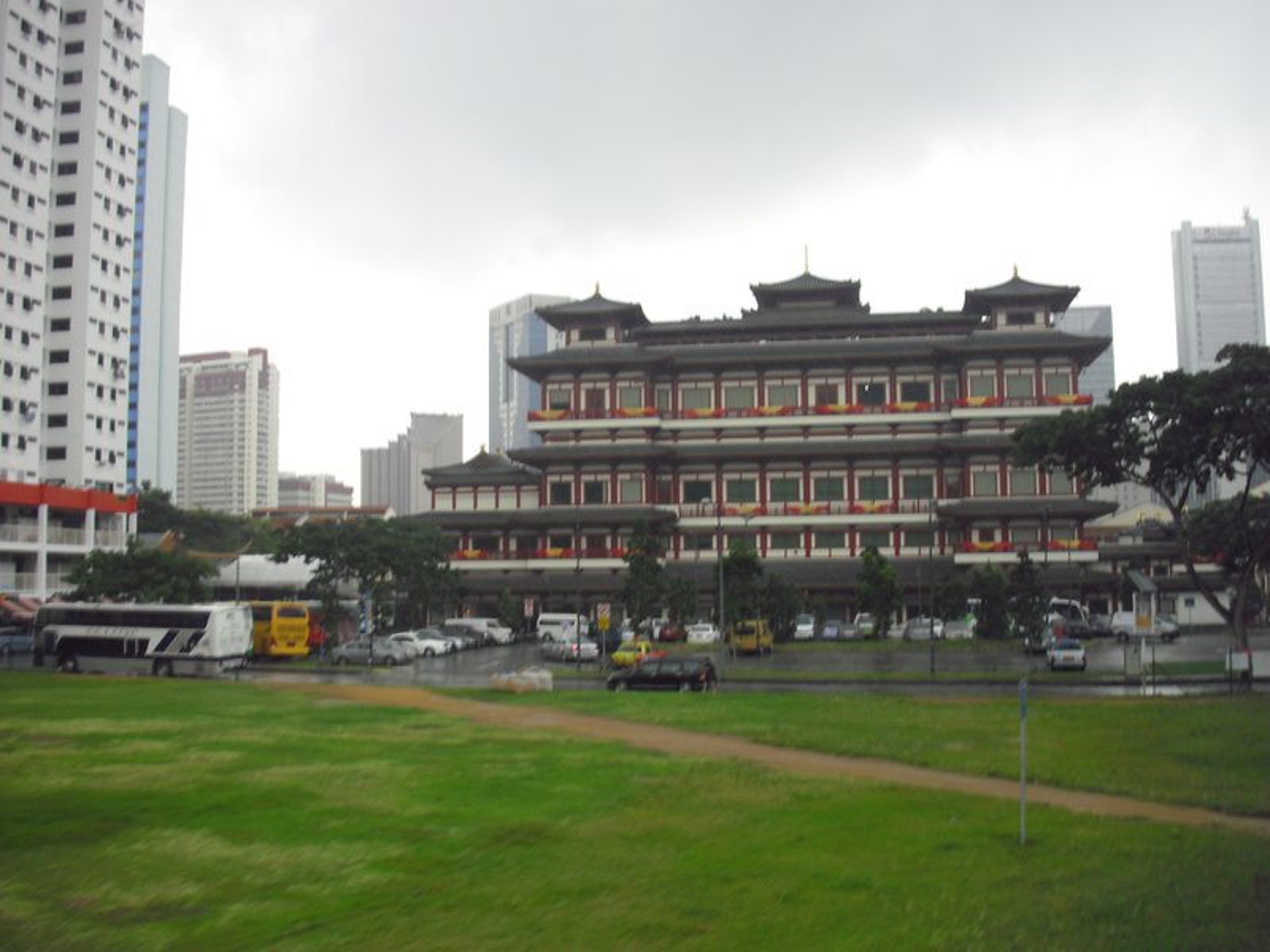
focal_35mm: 38
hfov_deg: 49.0
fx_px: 1394
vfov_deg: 37.7
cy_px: 476
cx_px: 635
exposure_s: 1/60
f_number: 8
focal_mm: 6.2
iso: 100
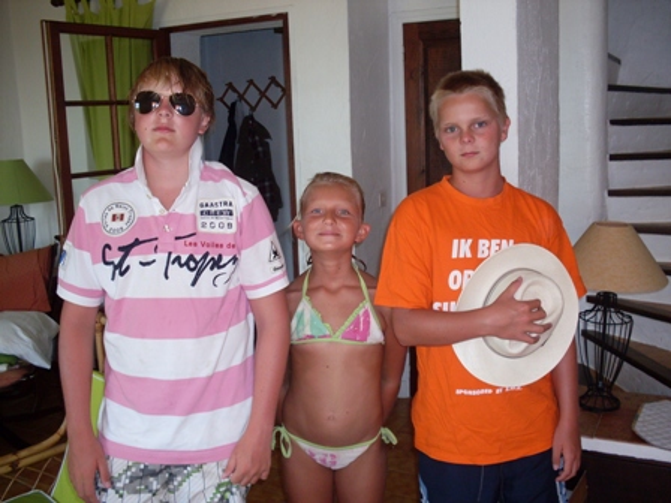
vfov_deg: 37.7
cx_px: 336
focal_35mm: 38
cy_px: 252
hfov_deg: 49.0
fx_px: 737
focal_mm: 6.3
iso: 100
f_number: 2.8
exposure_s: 1/45
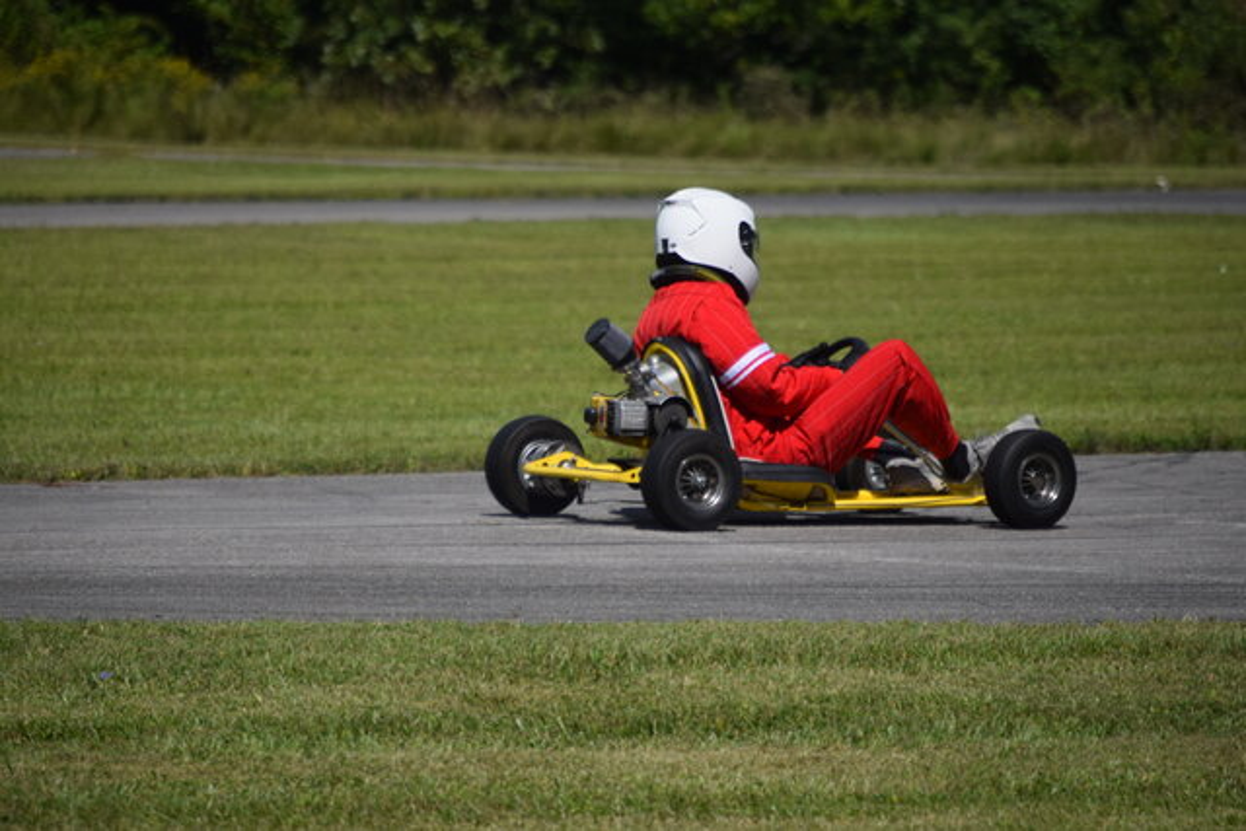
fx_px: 10385
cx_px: 623
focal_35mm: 300
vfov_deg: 4.6
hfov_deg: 6.9
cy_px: 416
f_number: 5.6
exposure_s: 1/2000
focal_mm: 200
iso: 220
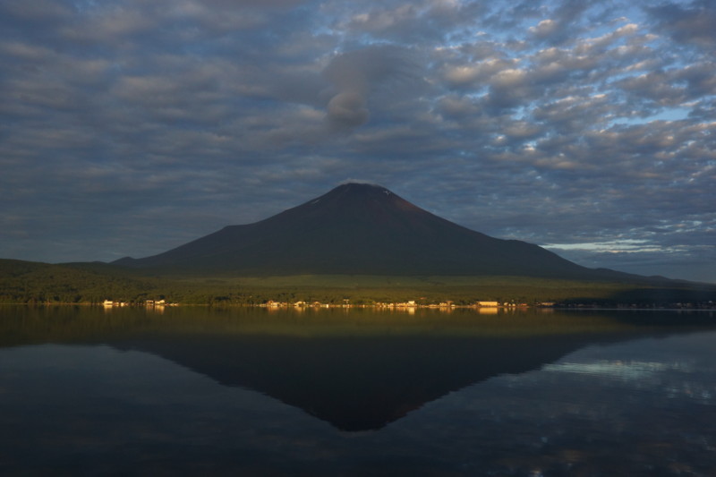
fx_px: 597
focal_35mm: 30
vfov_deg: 43.6
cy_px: 238
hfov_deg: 61.9
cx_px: 358
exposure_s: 1/30
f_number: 20
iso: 400
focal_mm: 20
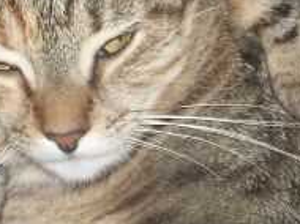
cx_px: 204
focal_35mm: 201
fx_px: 1740
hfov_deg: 9.8
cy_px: 40
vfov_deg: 7.4
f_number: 4
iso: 160
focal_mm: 11.3
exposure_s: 1/40
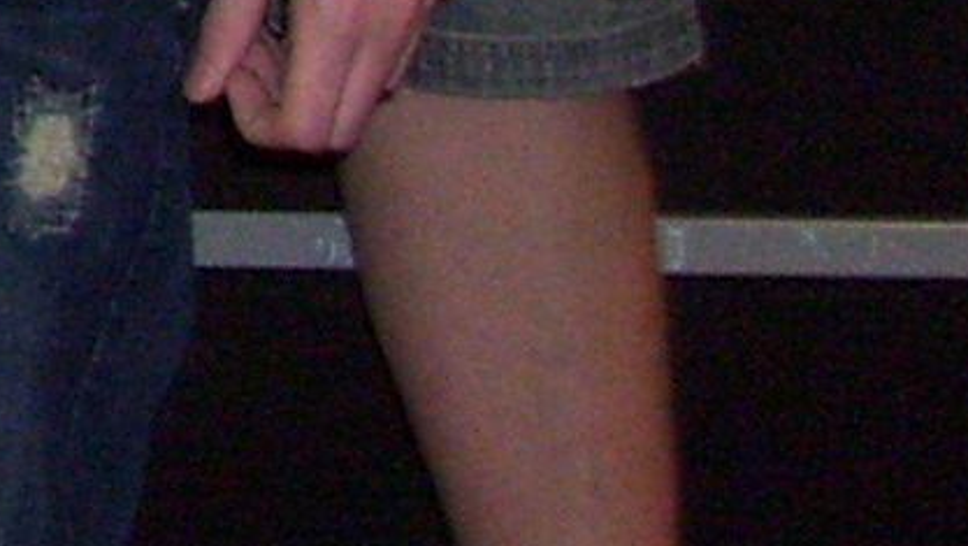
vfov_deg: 3.5
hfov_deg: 5.9
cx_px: -2080
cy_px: -1408
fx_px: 8602
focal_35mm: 335
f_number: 3
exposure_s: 1/60
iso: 200
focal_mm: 7.6
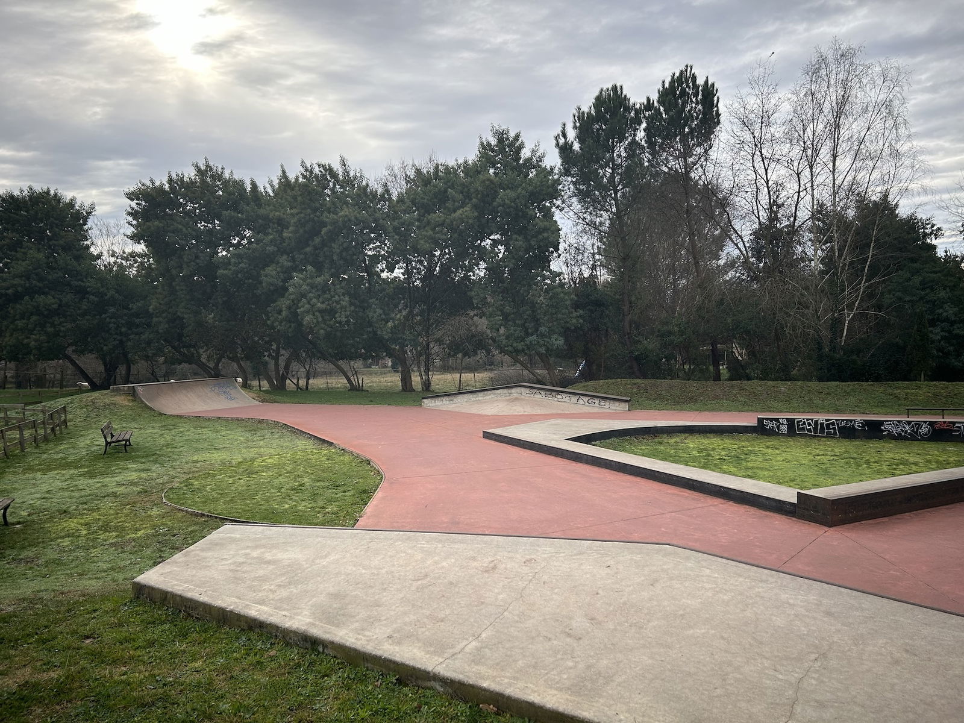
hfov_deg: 67.3
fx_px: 724
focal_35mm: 26
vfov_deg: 53.1
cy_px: 362
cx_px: 482
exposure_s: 1/924
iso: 50
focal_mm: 5.7
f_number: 1.5
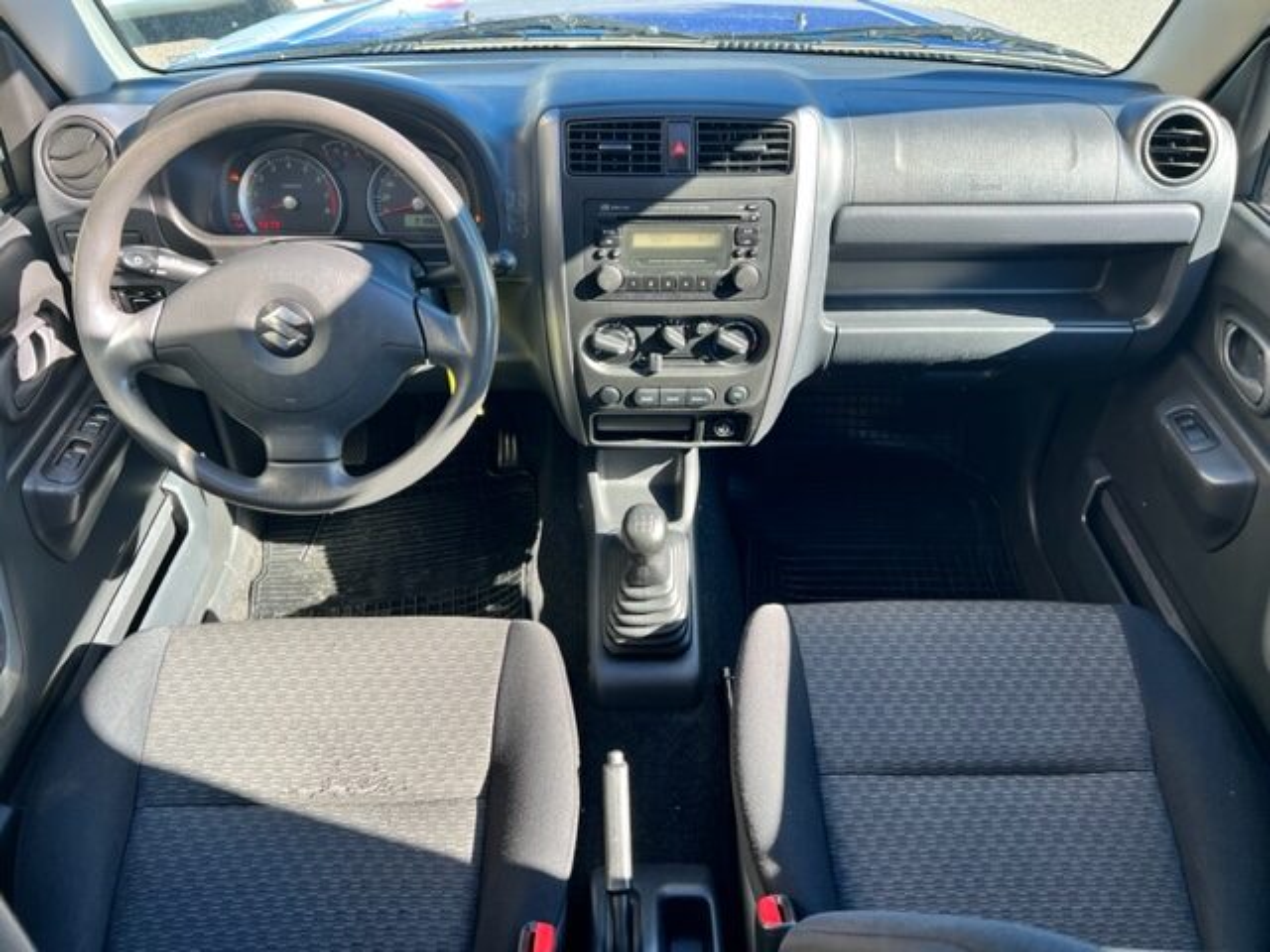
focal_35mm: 26
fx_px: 954
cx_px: 635
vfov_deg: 53.1
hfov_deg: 67.3
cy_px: 476
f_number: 1.5
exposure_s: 1/222
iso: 40
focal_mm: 5.7
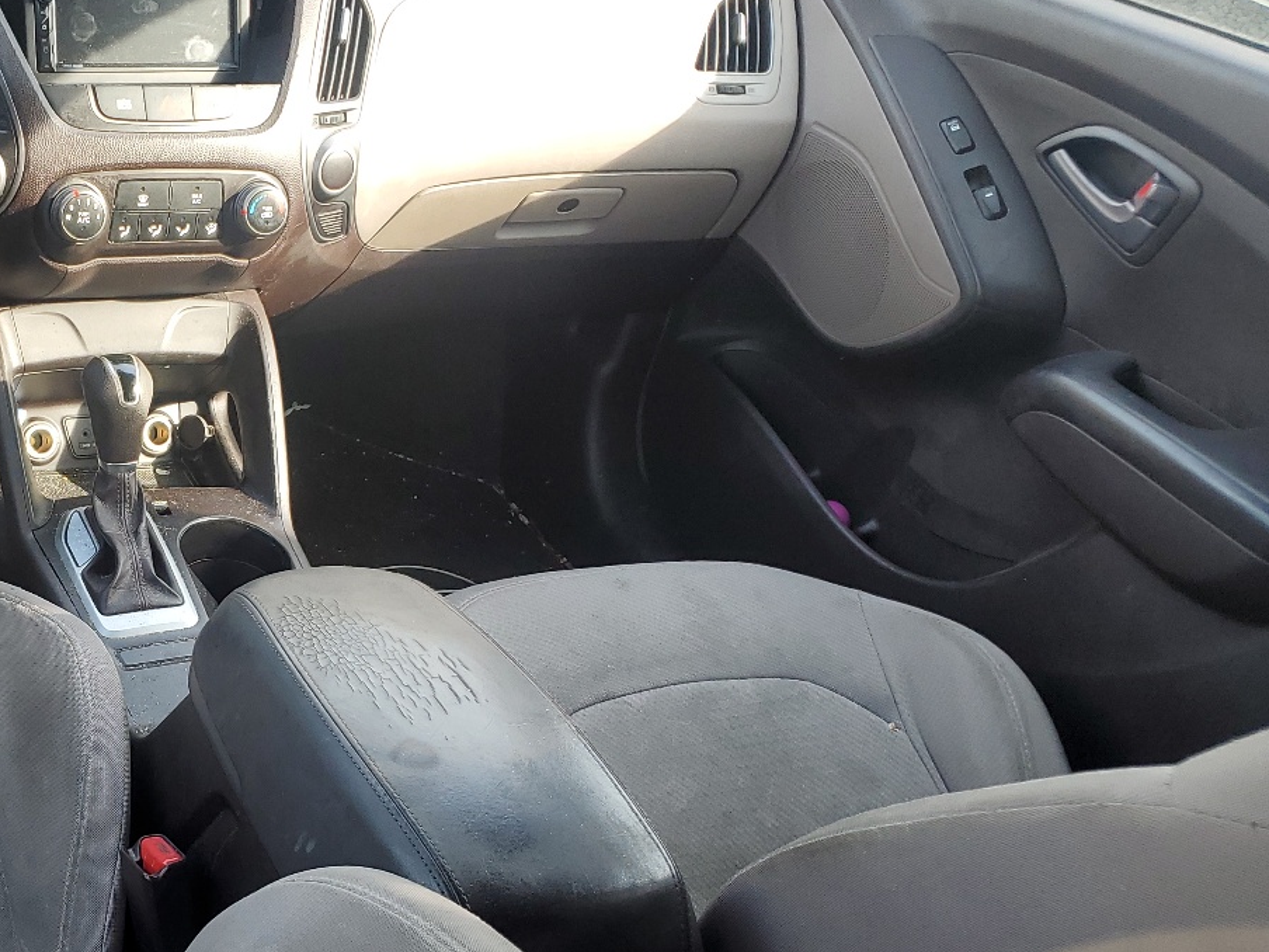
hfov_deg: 38.6
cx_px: 149
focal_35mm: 46
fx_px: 1686
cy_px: 576
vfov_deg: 31.4
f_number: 1.5
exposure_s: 1/172
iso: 50
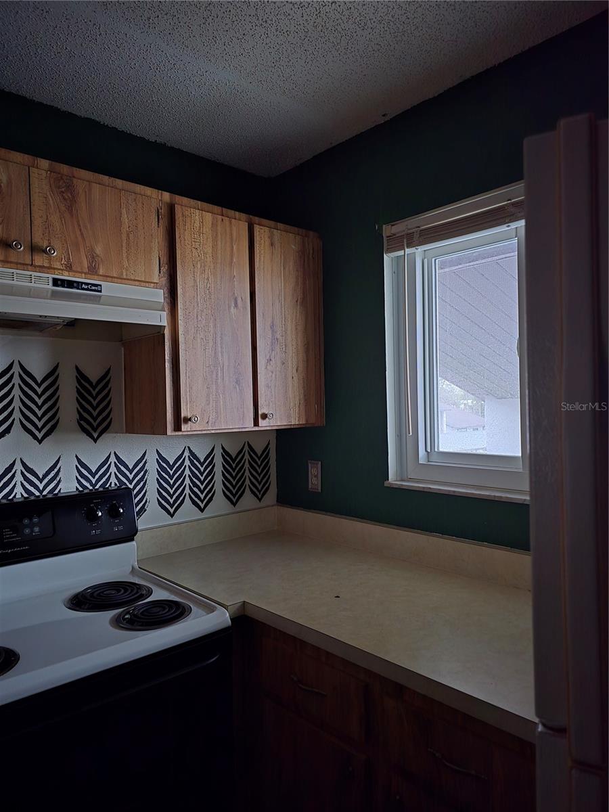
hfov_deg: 58.9
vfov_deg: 73.9
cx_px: 304
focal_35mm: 23
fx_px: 540
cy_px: 406
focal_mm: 6.3
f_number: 1.7
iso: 2500
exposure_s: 1/40
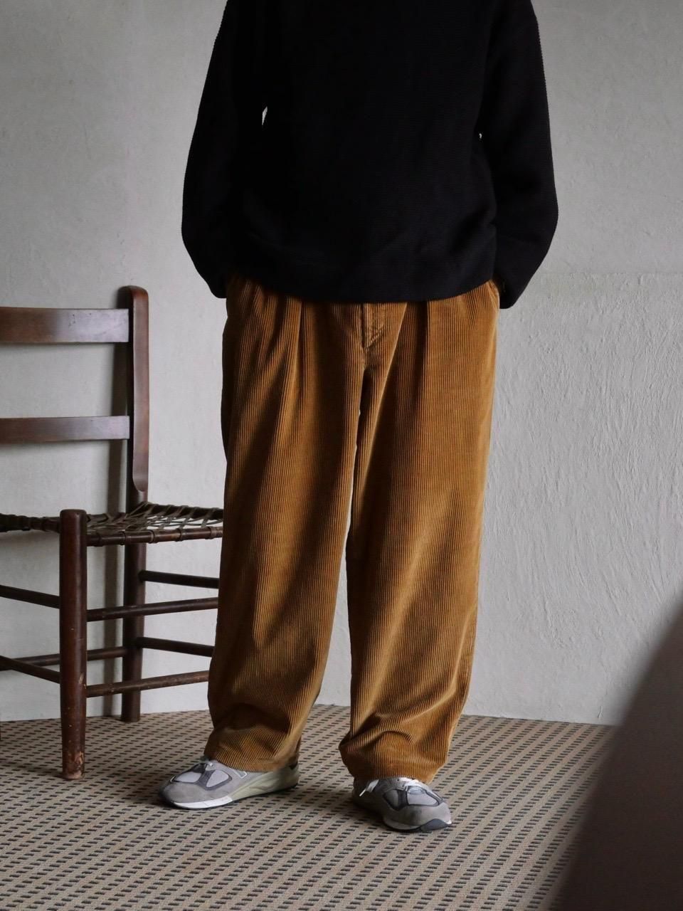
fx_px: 1999
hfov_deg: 19.4
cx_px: 342
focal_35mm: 76
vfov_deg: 25.7
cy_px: 456
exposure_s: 1/30
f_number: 3.9
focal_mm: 38
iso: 3200
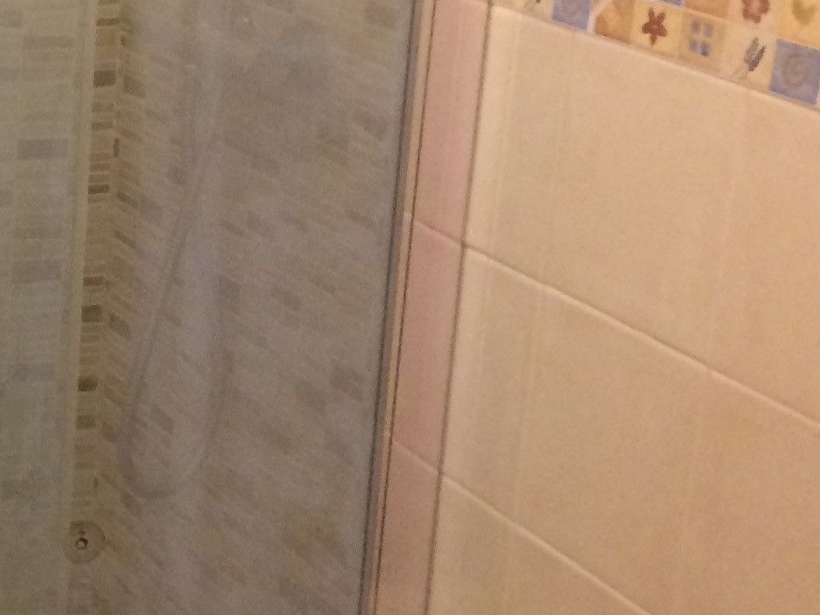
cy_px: 237
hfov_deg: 17.2
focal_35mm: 101
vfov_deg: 14.6
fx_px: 2393
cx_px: -469
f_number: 2.2
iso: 250
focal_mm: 4.15
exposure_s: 1/33
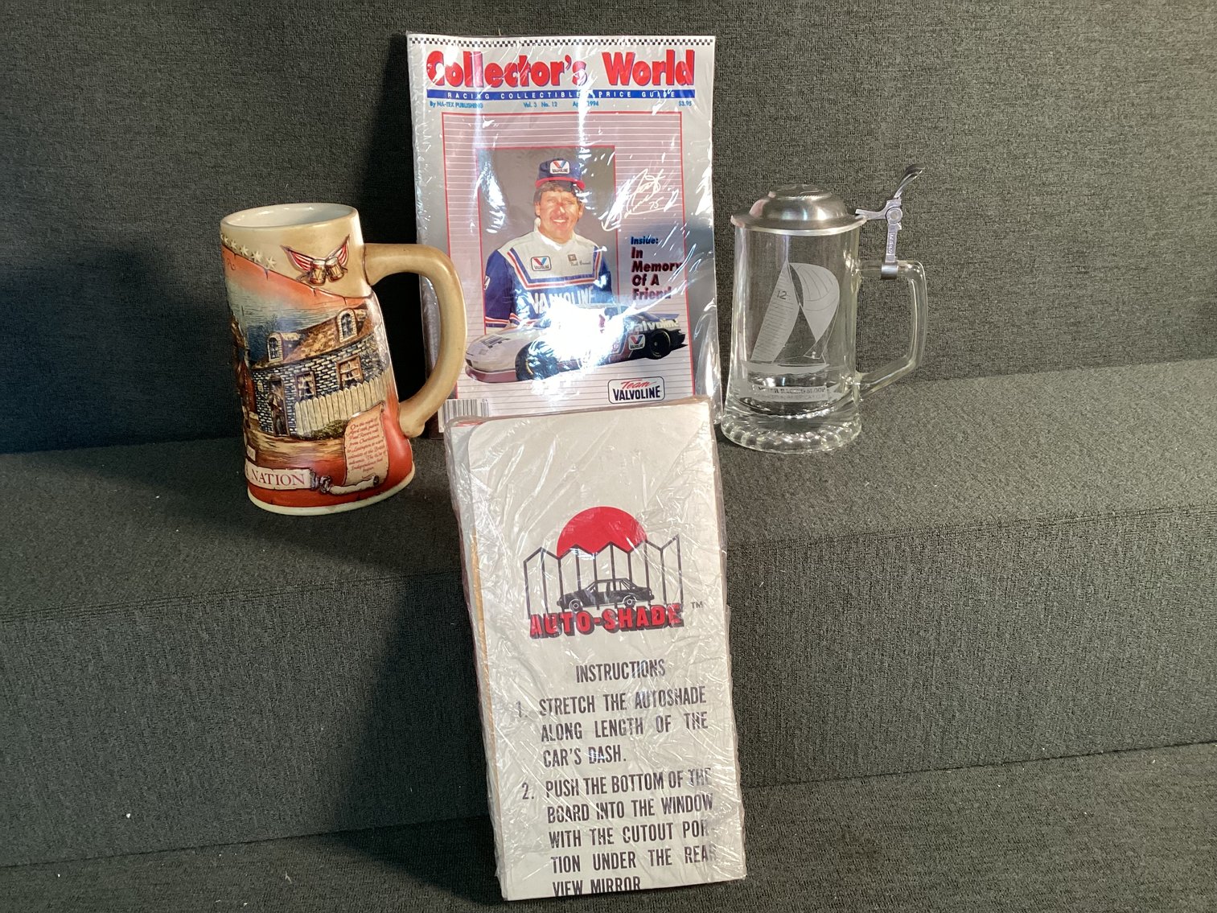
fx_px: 1090
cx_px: 608
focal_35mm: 31
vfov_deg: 45.4
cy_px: 456
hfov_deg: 58.3
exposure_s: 1/60
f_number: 2.4
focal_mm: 3.3
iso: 125
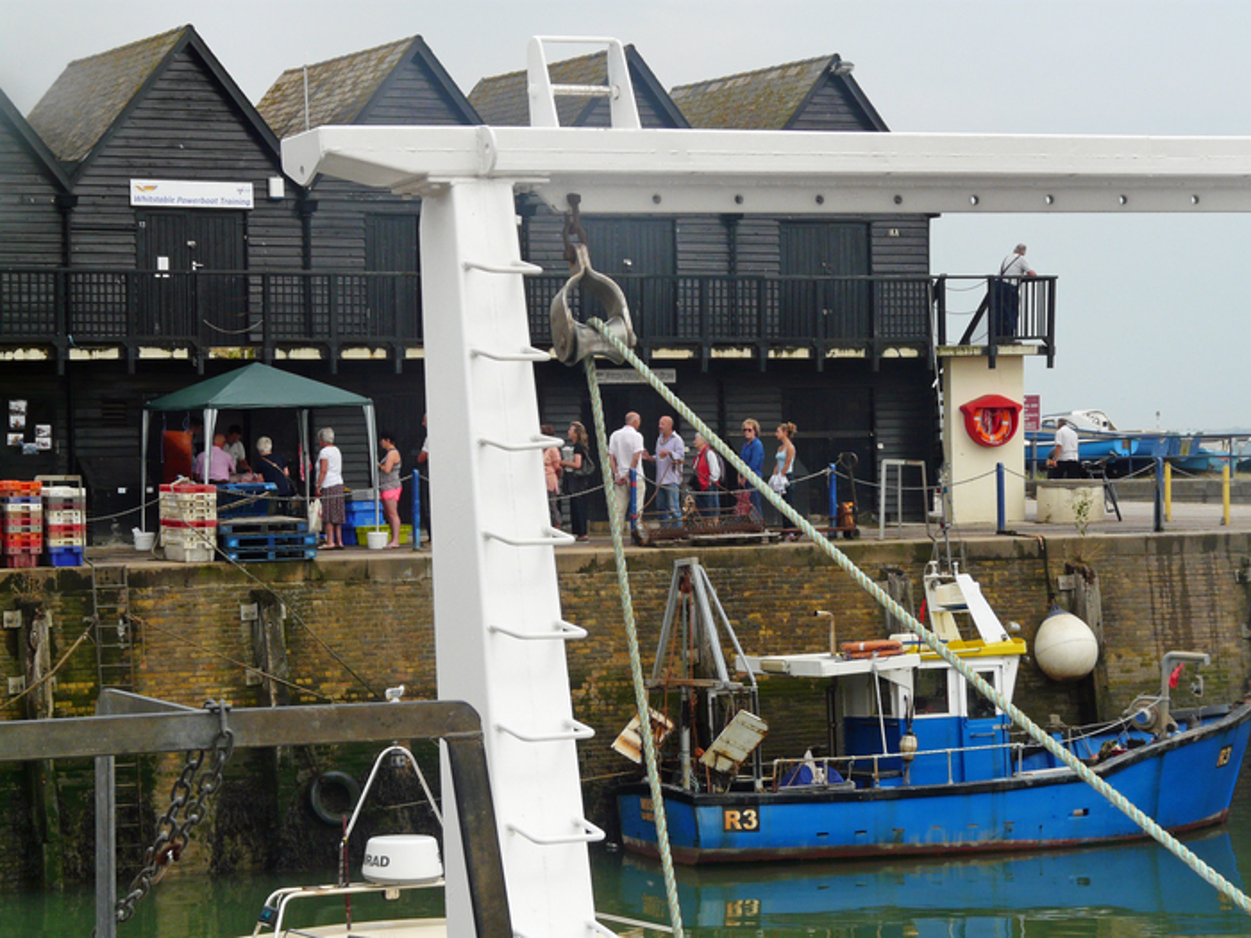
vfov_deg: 15.4
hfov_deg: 20.4
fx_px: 3469
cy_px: 469
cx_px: 626
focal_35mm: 96
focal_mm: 15.8
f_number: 5
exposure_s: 1/200
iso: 100
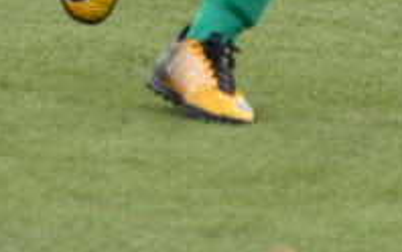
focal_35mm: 1572
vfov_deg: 0.8
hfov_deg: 1.3
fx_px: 17232
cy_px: -353
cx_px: 398
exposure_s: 1/640
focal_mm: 170
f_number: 5.6
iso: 800
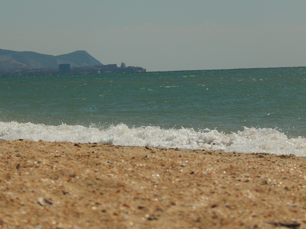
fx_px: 1847
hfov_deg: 9.5
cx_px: 153
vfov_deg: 7.1
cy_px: 114
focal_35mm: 209
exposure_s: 1/500
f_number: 10.9
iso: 125
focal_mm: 37.1
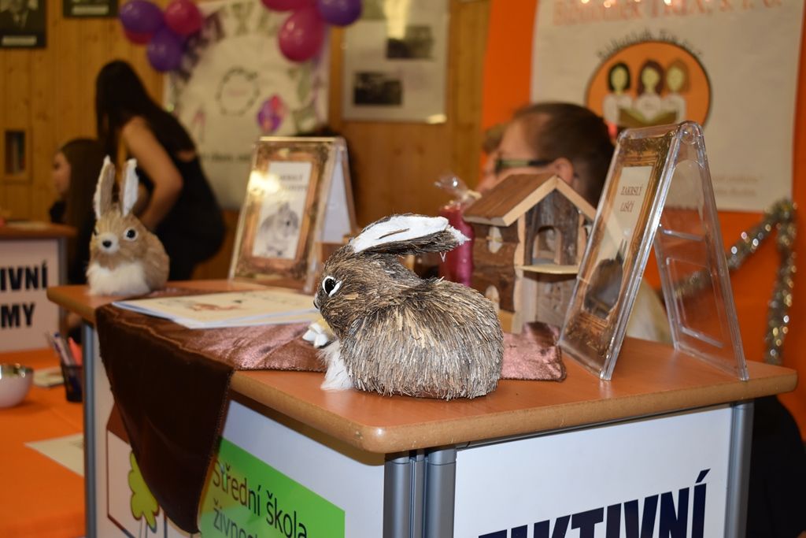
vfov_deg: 29.9
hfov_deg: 43.6
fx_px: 1008
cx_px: 403
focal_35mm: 45
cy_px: 269
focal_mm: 30
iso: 800
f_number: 4.2
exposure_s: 1/60
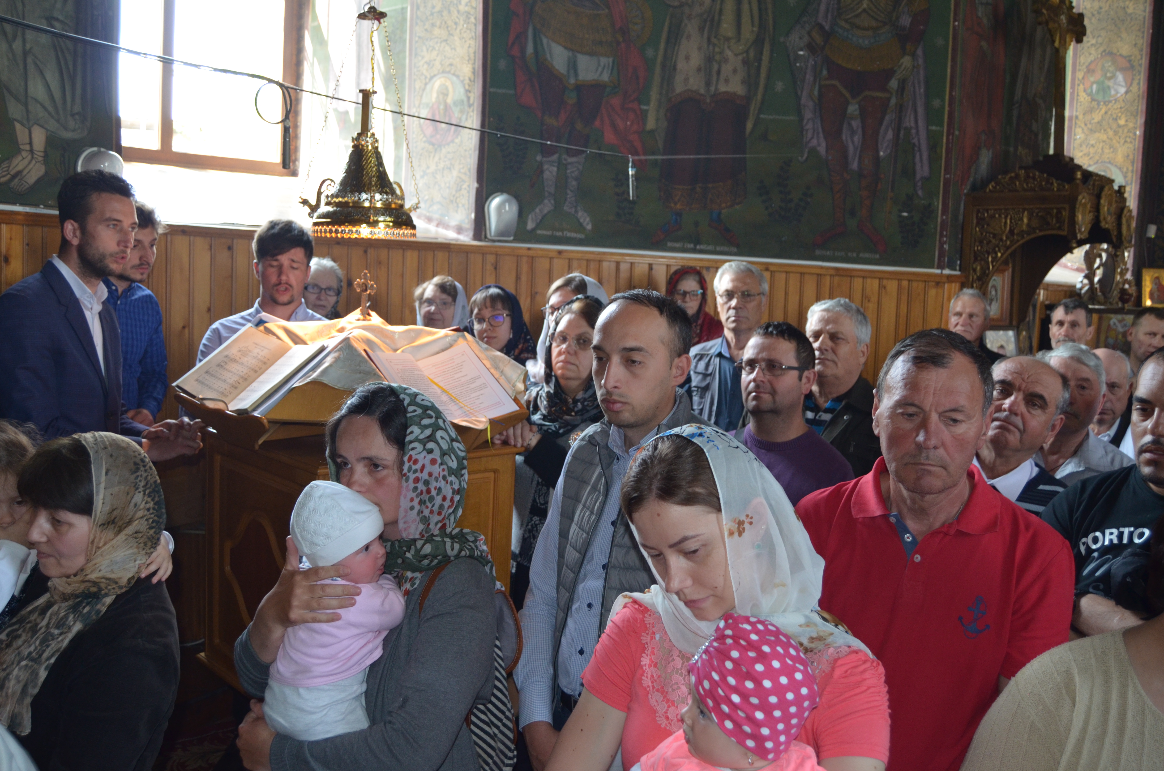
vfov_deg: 39.8
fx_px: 1065
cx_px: 582
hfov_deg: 57.3
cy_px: 386
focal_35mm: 33
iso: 720
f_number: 3.5
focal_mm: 22
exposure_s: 1/60
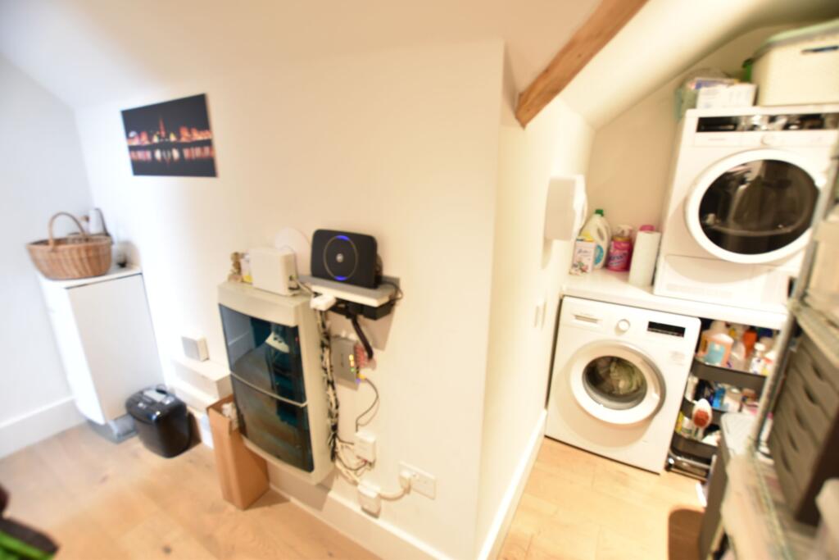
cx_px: 420
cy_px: 280
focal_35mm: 15
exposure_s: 1/1.6
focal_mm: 10
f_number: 3.5
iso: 100
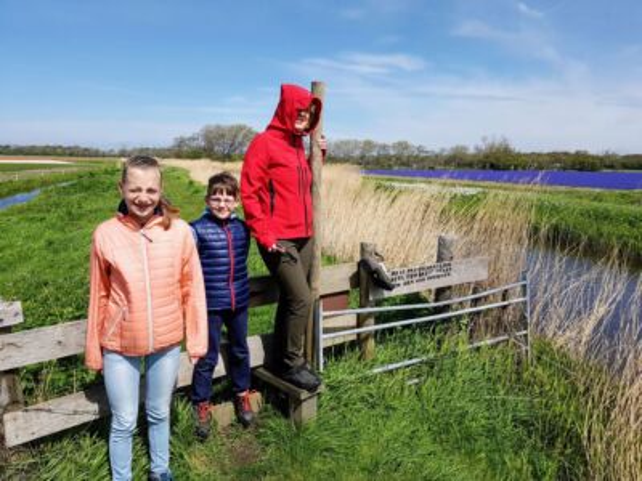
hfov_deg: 67.3
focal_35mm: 26
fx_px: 482
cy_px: 240
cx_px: 321
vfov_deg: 53.1
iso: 50
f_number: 1.7
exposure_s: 1/3120
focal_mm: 4.2
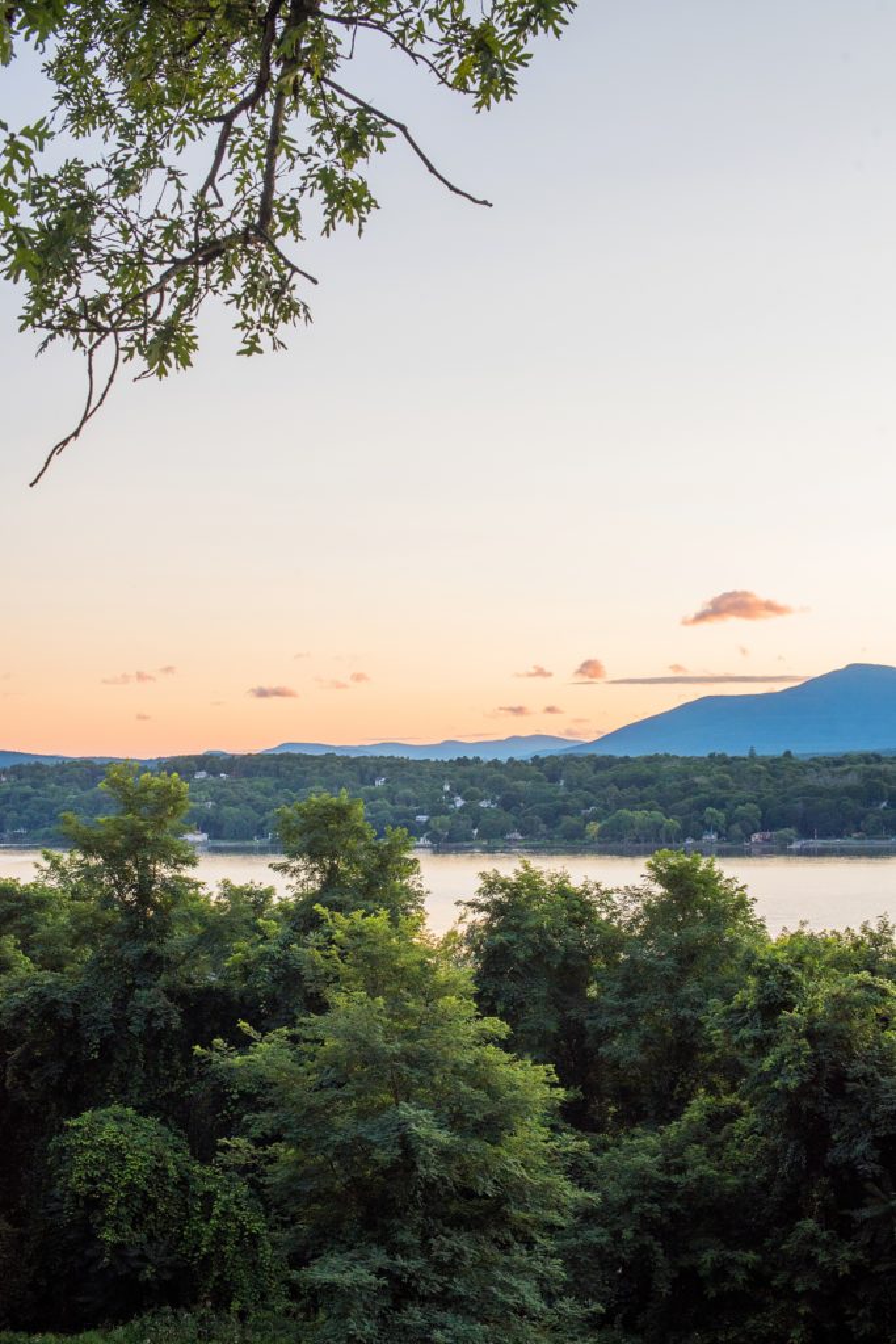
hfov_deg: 27.0
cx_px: 448
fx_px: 1866
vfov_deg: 39.6
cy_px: 672
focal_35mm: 50
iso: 500
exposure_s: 1/200
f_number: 9
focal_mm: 50
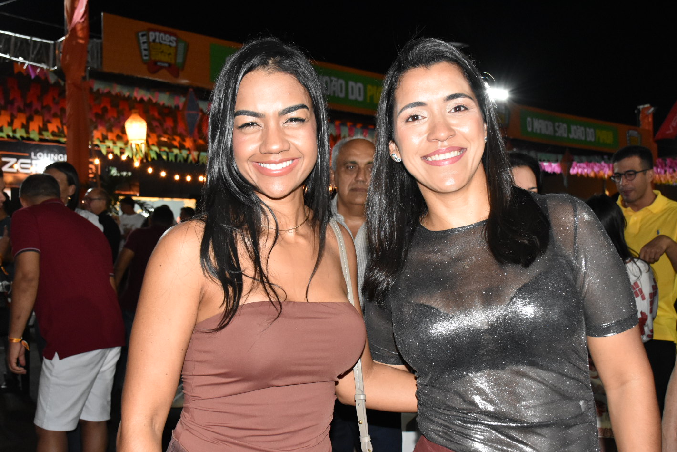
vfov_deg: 32.6
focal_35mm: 41
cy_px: 256
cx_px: 340
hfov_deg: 47.4
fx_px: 771
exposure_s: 1/100
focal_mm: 24
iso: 2500
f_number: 5.6
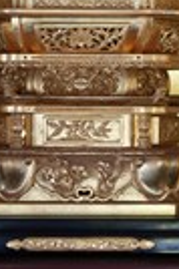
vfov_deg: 7.2
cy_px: -120
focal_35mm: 281
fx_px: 2101
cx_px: 78
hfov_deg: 4.9
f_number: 4
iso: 5000
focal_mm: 94
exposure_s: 1/160
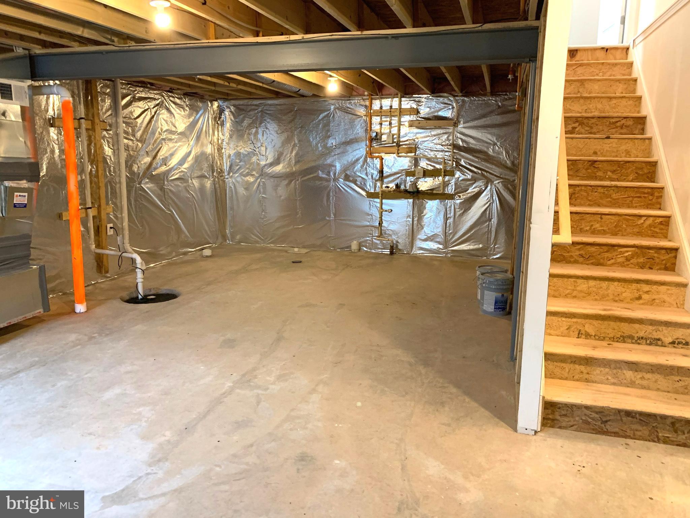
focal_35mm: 26
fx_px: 518
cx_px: 345
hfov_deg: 67.3
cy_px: 259
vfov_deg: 53.1
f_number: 1.8
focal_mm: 4.25
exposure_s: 1/40
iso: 250
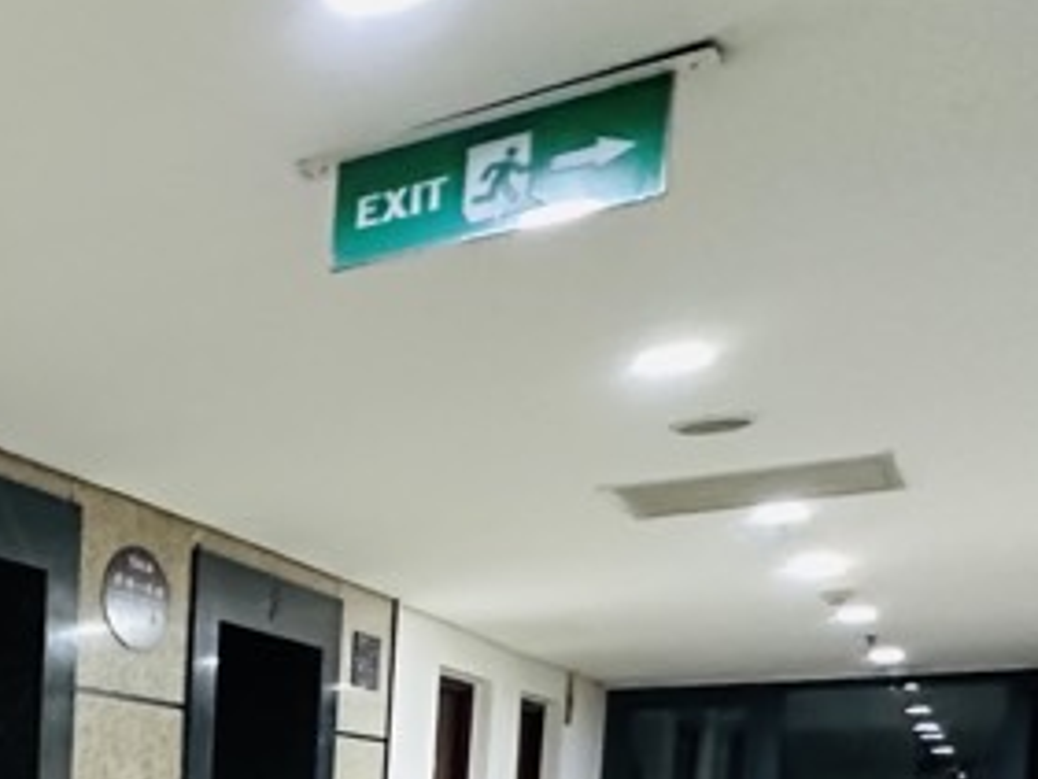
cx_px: -543
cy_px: 956
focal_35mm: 51
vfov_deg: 25.4
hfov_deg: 26.4
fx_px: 1530
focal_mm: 2.22
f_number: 2.2
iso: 1000
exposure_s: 1/50
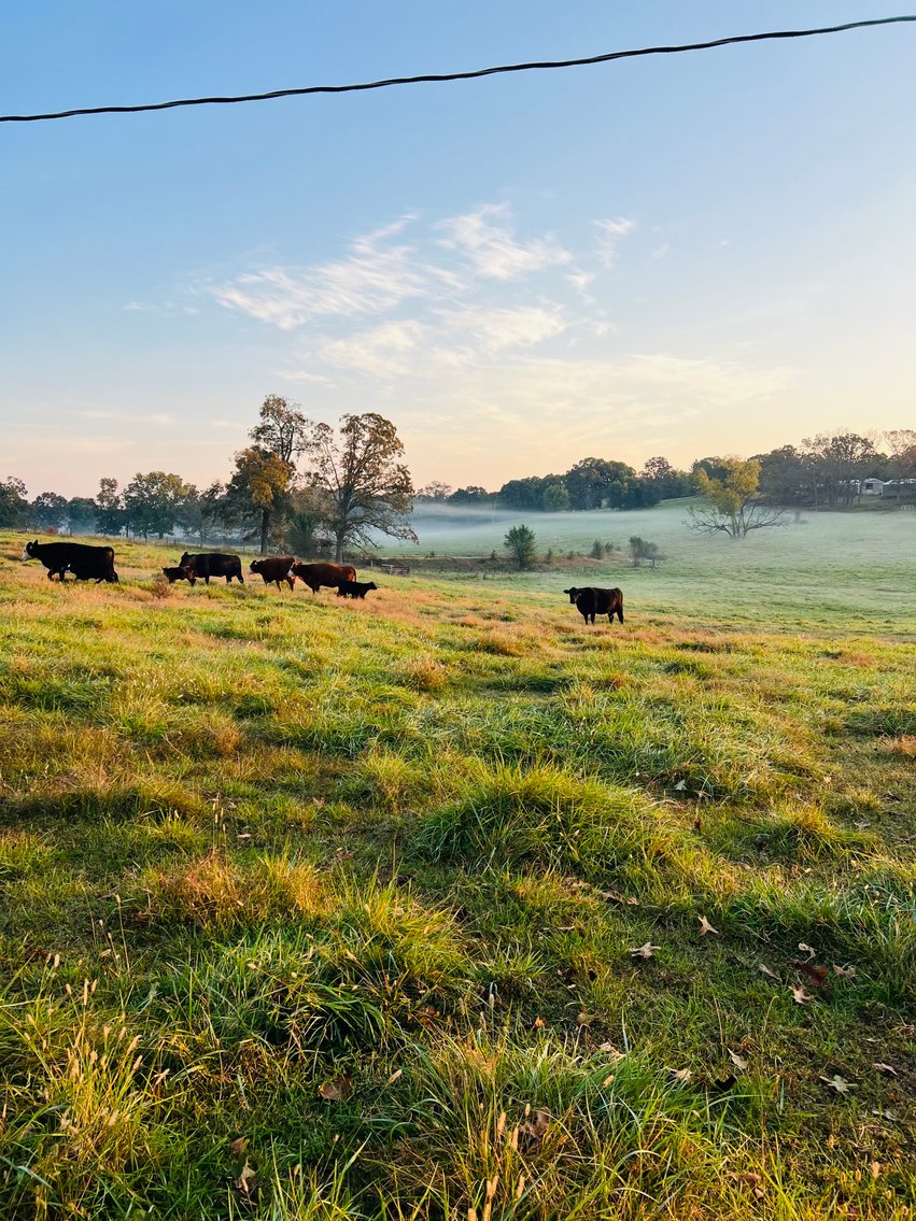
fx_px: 918
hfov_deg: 53.1
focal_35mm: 26
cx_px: 458
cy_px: 610
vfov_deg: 67.3
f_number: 1.5
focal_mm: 5.7
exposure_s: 1/932
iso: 50
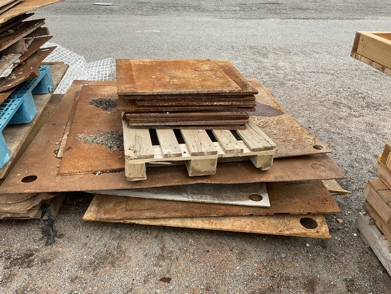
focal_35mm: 29
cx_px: 196
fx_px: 328
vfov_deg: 48.2
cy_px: 147
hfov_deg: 61.7
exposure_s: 1/1195
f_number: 1.8
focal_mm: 3
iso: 16
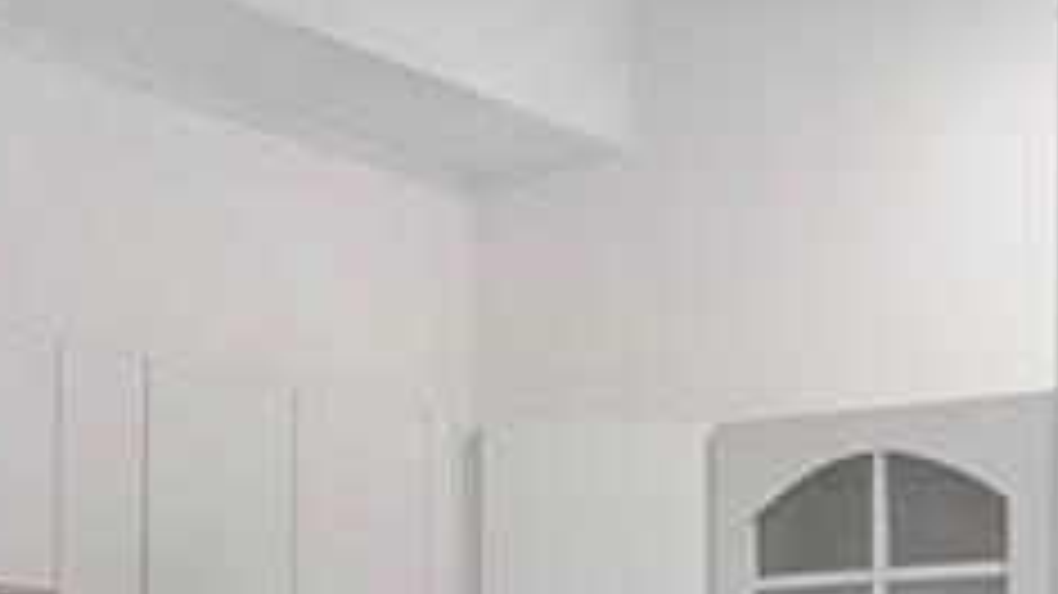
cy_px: 878
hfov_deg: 18.7
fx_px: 3001
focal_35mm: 107
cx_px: -279
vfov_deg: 10.9
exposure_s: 1/4
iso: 160
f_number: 11
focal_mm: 10
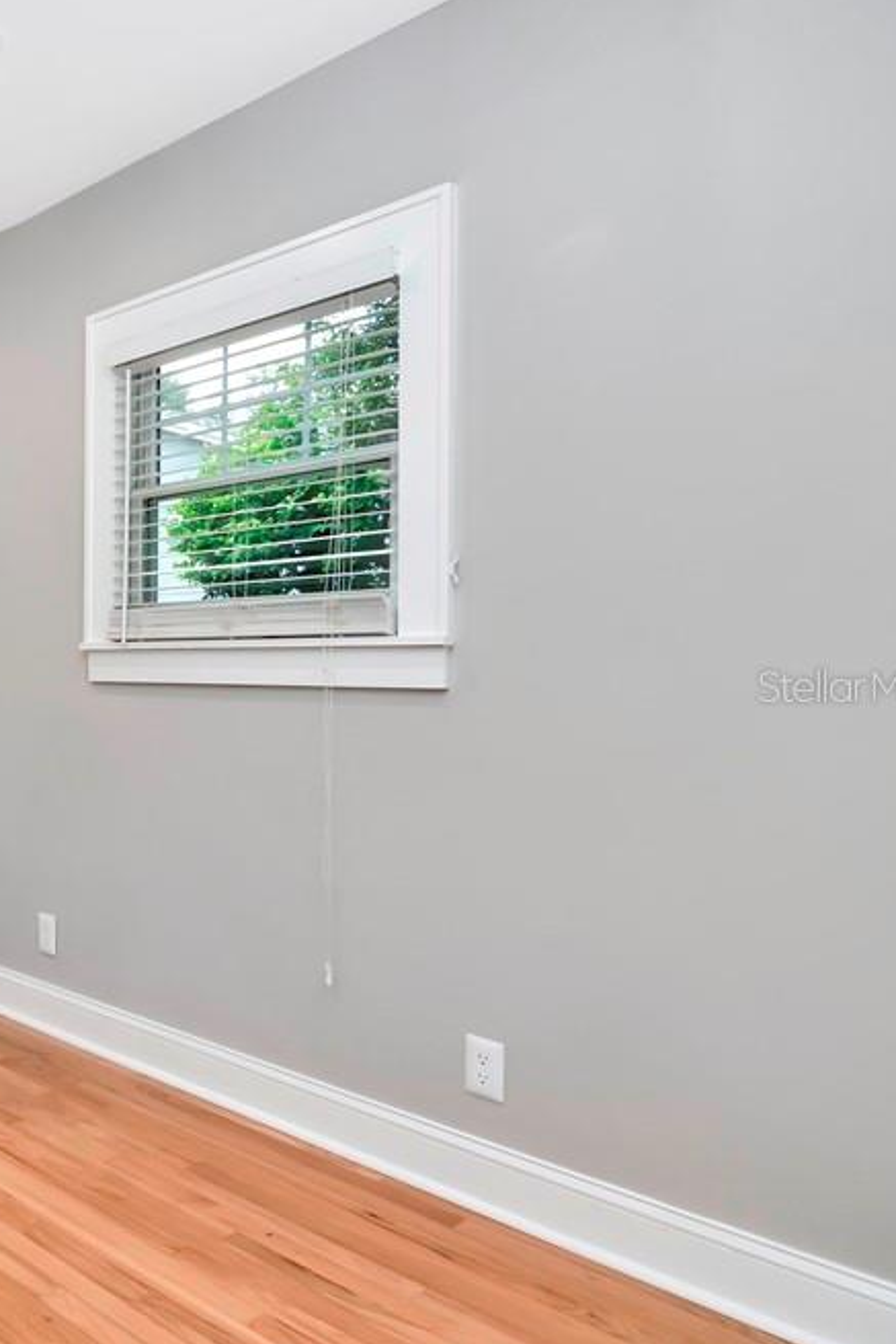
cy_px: 686
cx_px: -98
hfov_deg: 40.1
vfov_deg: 69.8
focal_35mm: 26
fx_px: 962
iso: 640
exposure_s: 1/60
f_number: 9
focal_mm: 11
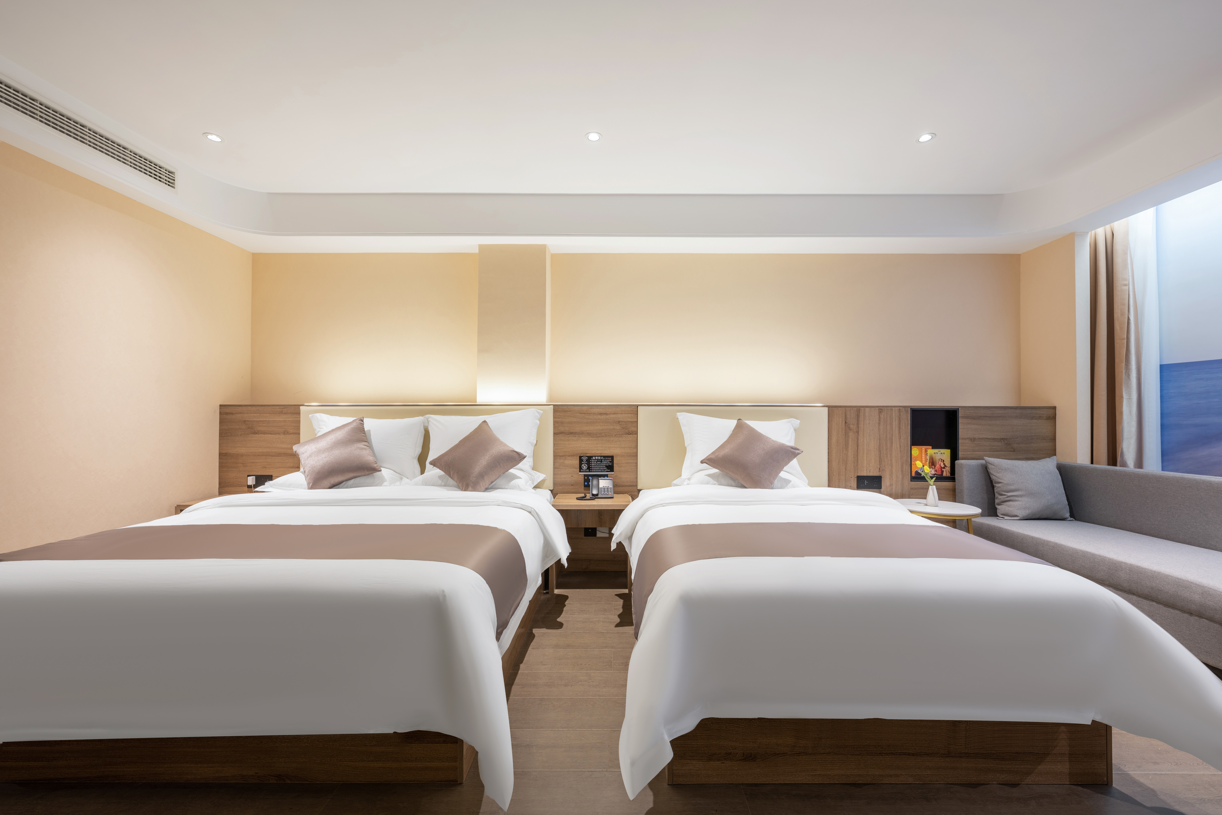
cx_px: 611
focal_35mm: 14
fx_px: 475
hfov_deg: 104.2
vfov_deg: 81.2
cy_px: 408
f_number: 7.1
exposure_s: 1/2.5
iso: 100
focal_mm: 14
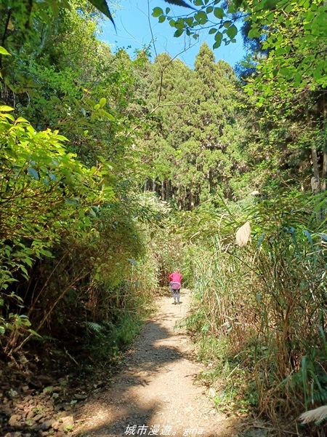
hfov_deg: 54.9
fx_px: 315
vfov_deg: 69.4
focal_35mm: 25
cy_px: 218
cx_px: 164
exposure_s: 1/119
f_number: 1.8
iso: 50
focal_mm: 4.6
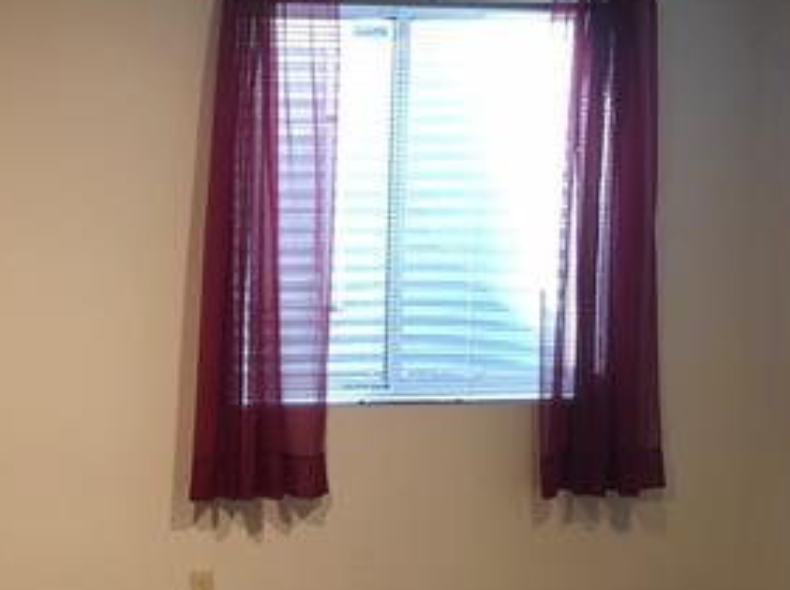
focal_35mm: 66
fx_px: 1504
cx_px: -76
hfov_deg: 27.0
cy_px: 316
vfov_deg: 22.2
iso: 100
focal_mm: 4.15
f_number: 2.2
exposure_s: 1/30
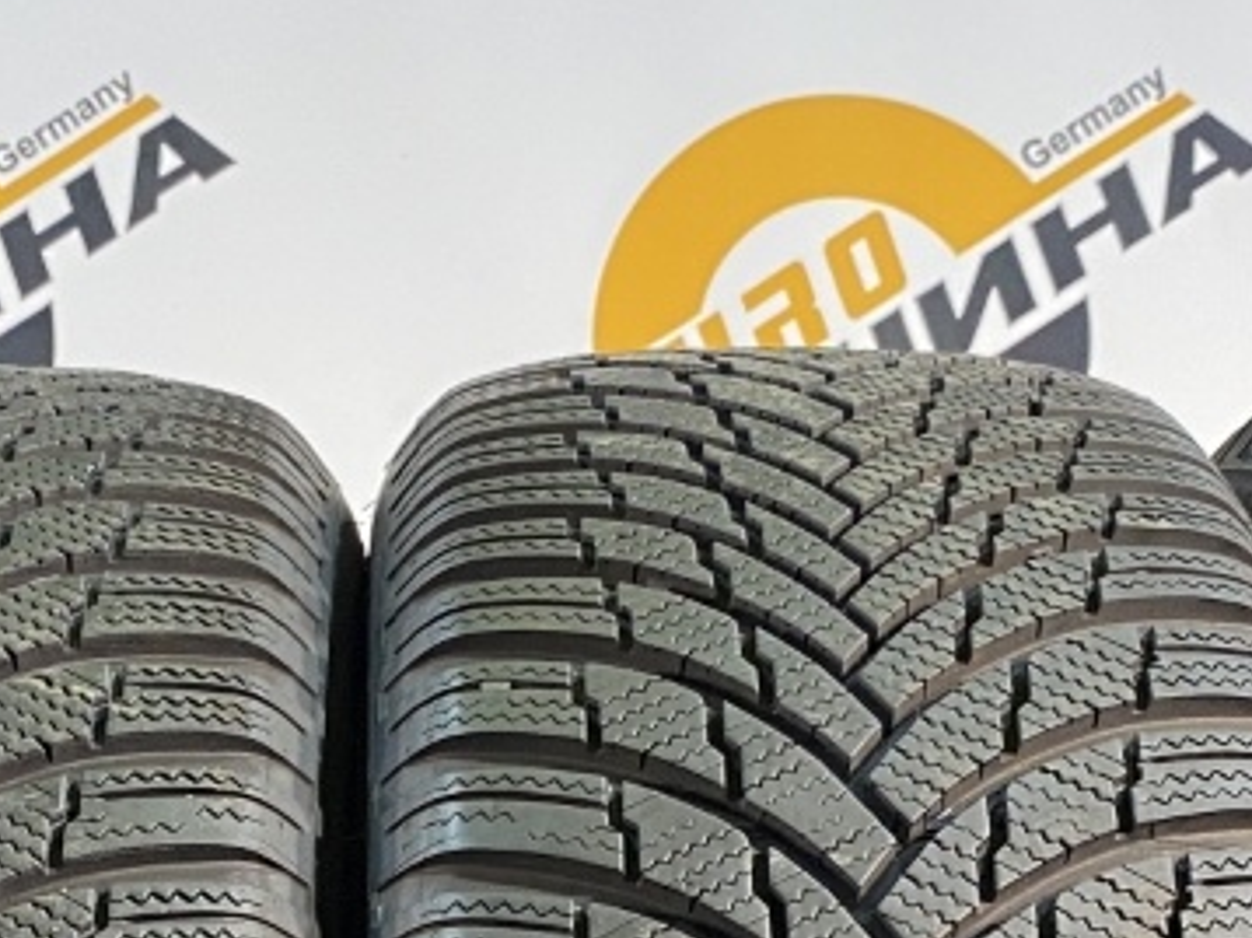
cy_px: 1190
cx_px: 357
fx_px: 3361
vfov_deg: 15.2
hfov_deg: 21.0
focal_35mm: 93
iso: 80
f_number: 1.8
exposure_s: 1/50
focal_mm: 4.25
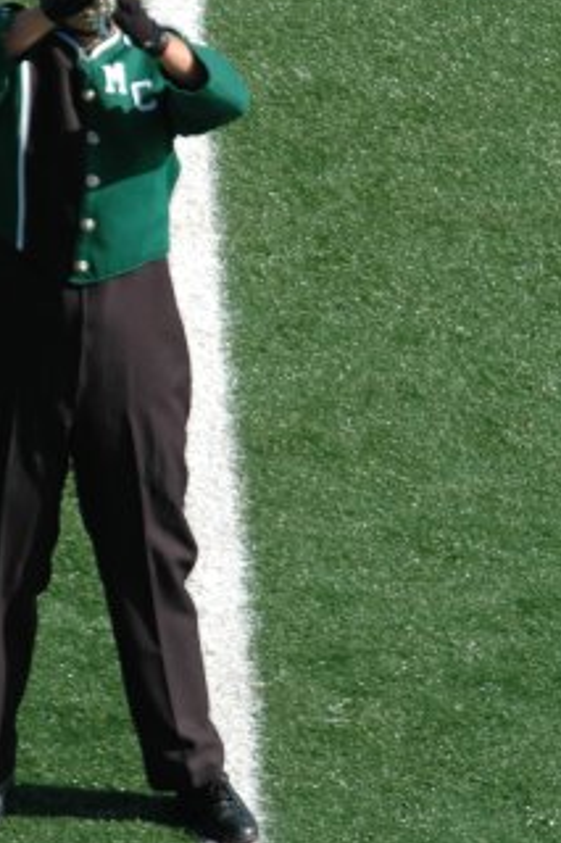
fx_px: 26347
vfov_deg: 1.8
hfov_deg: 1.2
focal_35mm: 1126
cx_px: 78
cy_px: 250
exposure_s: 1/640
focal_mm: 400
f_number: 5.6
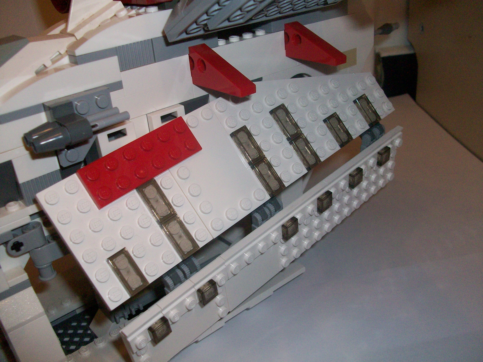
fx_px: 474
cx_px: 242
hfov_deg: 54.0
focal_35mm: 34
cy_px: 181
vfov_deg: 41.8
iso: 160
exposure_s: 1/60
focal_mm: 5.7
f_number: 2.8
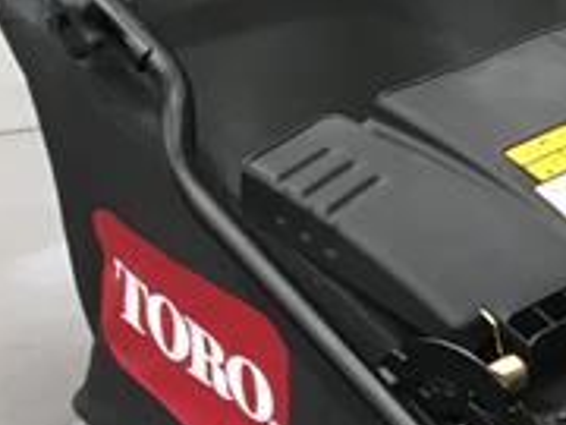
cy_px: 488
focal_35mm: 153
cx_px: 906
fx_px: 2502
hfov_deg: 12.2
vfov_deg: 9.6
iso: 80
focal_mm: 4.15
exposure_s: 1/33
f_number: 2.2
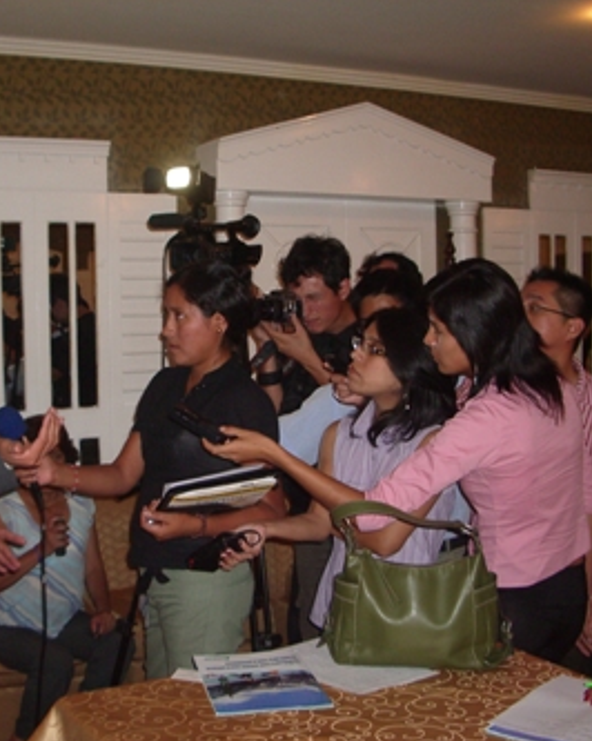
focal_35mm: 46
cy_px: 372
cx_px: 229
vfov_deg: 40.4
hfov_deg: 32.6
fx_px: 1008
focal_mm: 5.8
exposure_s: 1/60
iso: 200
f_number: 2.6
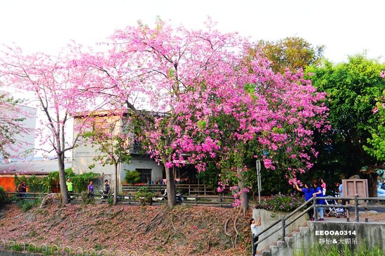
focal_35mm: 37
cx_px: 192
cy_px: 128
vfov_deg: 35.9
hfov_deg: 51.9
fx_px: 396
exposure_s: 1/80
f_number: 4
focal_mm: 13.53
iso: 125
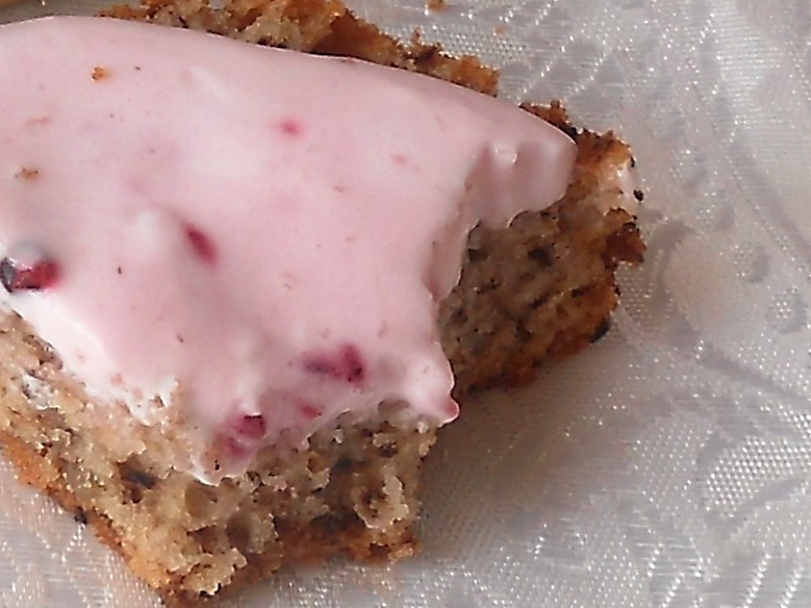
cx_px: 38
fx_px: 3935
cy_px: -15
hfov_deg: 11.7
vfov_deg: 8.8
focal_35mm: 168
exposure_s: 1/100
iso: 80
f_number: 3.1
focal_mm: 6.72
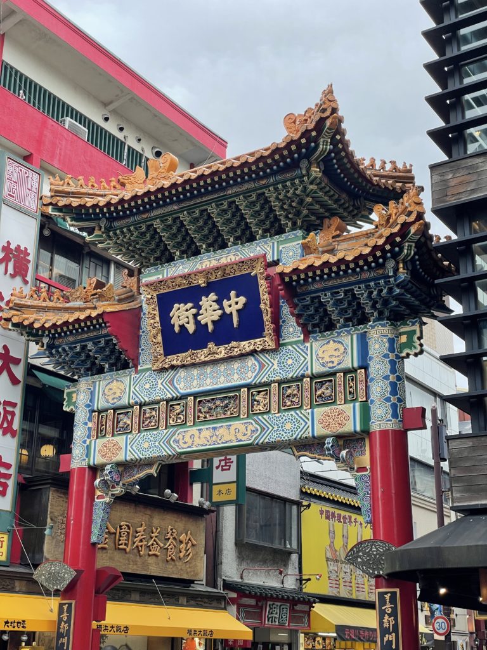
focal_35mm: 52
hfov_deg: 28.0
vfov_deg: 36.8
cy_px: 325
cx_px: 244
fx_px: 975
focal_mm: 6
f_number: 2
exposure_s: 1/255
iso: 25
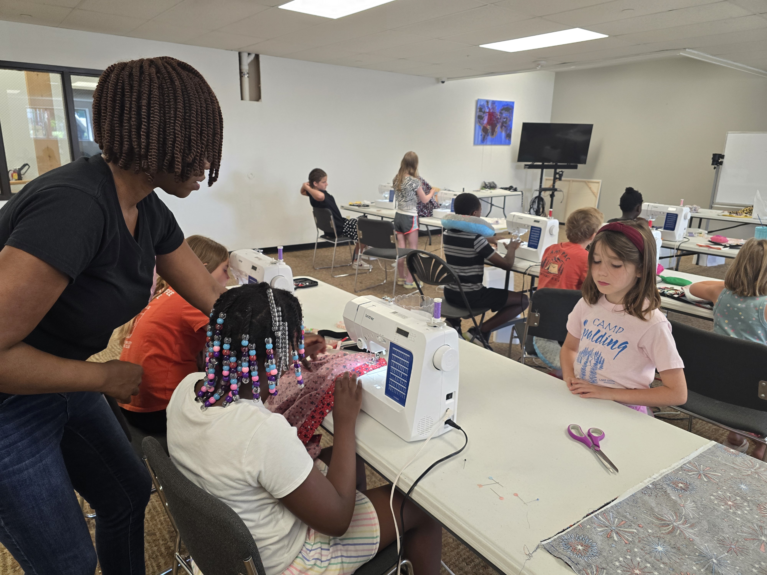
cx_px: 384
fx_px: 510
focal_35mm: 23
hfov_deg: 73.9
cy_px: 288
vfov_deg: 58.9
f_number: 1.7
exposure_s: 1/120
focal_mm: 6.3
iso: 250
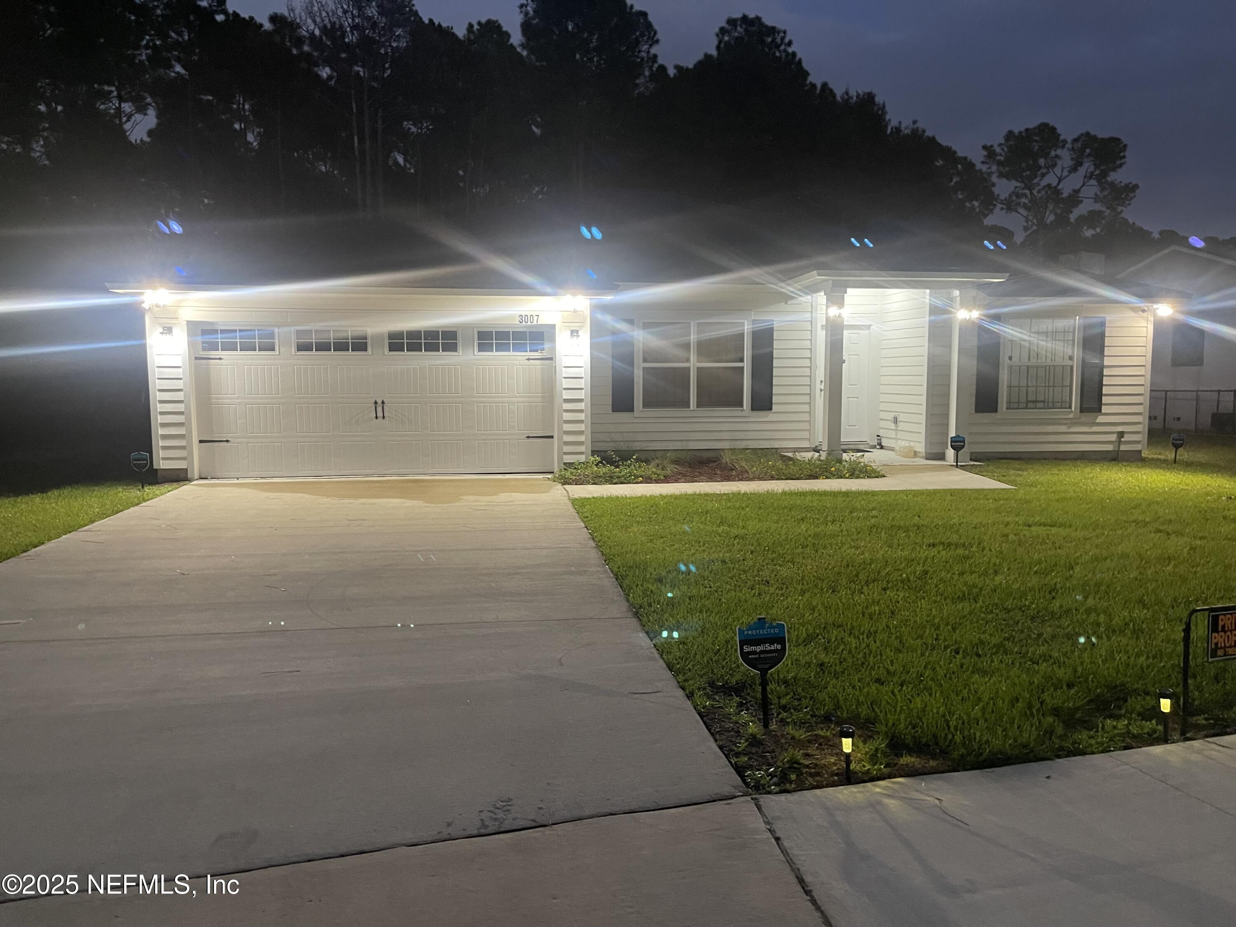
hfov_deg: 67.3
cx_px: 618
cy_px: 464
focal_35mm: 26
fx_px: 928
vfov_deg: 53.1
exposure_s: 1/40
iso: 500
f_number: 1.6
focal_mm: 5.1
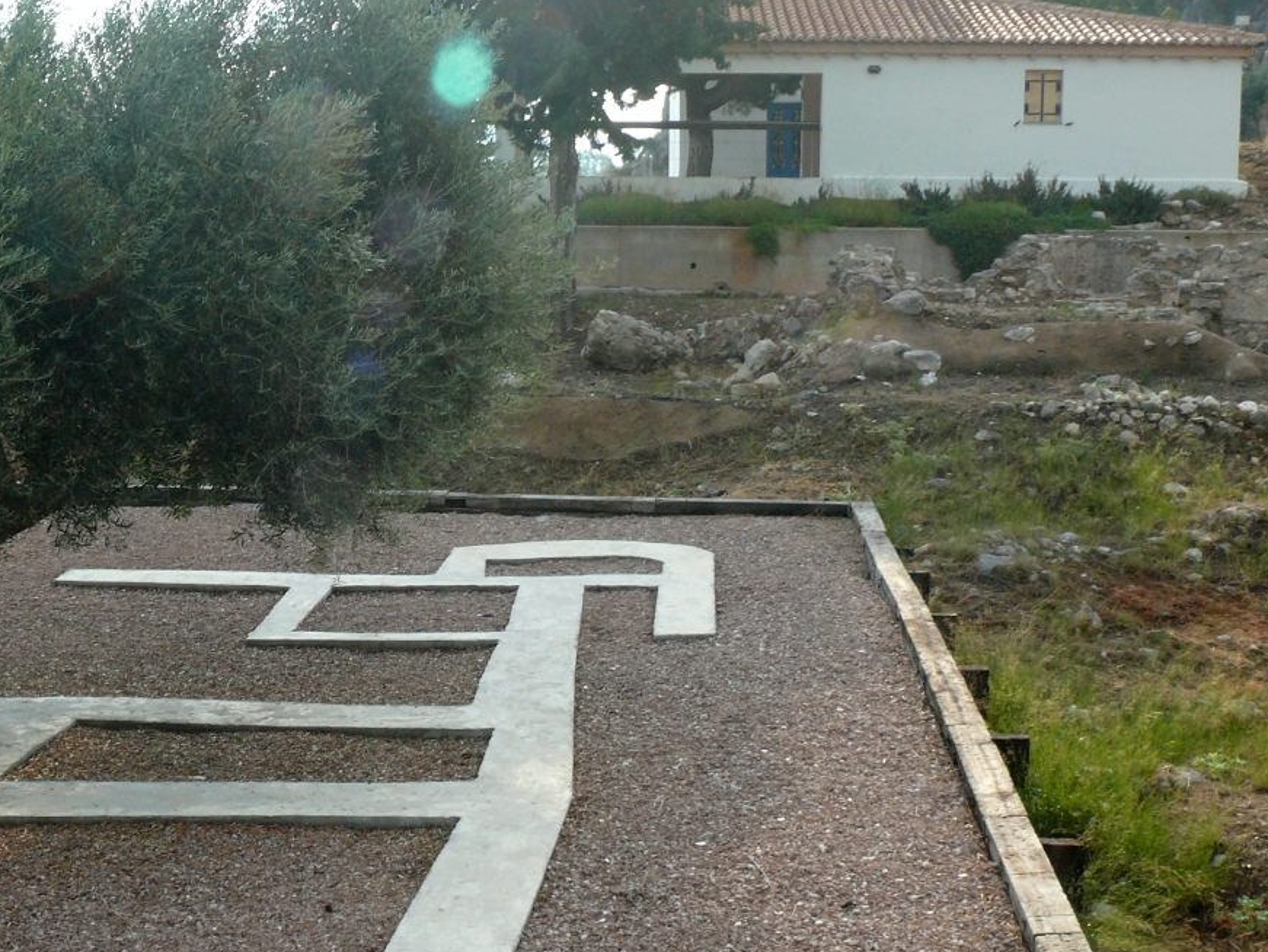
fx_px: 2162
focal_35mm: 59
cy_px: 598
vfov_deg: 24.8
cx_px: 320
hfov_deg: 32.1
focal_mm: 7.4
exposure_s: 1/125
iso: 100
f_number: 4
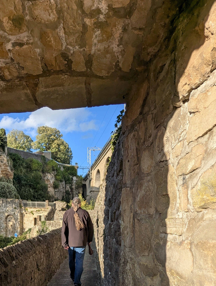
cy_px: 228
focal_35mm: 28
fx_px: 232
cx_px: 67
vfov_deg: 58.6
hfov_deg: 48.8
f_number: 2.2
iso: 52
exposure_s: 1/1010
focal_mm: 2.35
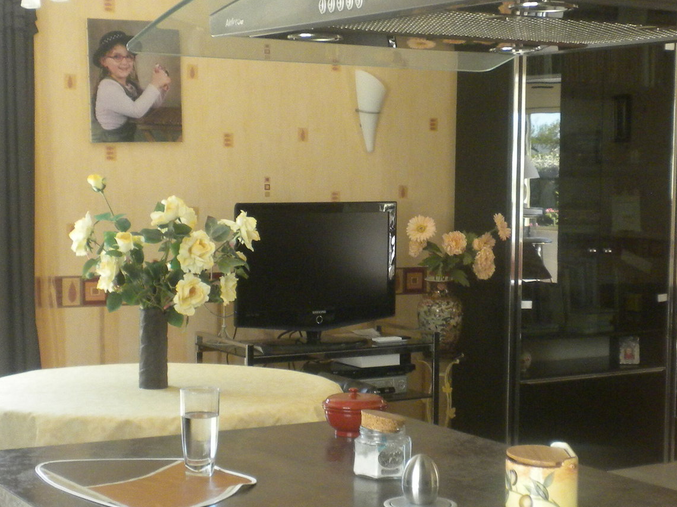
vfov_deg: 28.0
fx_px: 1017
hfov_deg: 36.7
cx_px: 390
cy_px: 287
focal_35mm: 52
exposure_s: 1/66.1
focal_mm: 6.6
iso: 263
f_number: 3.5
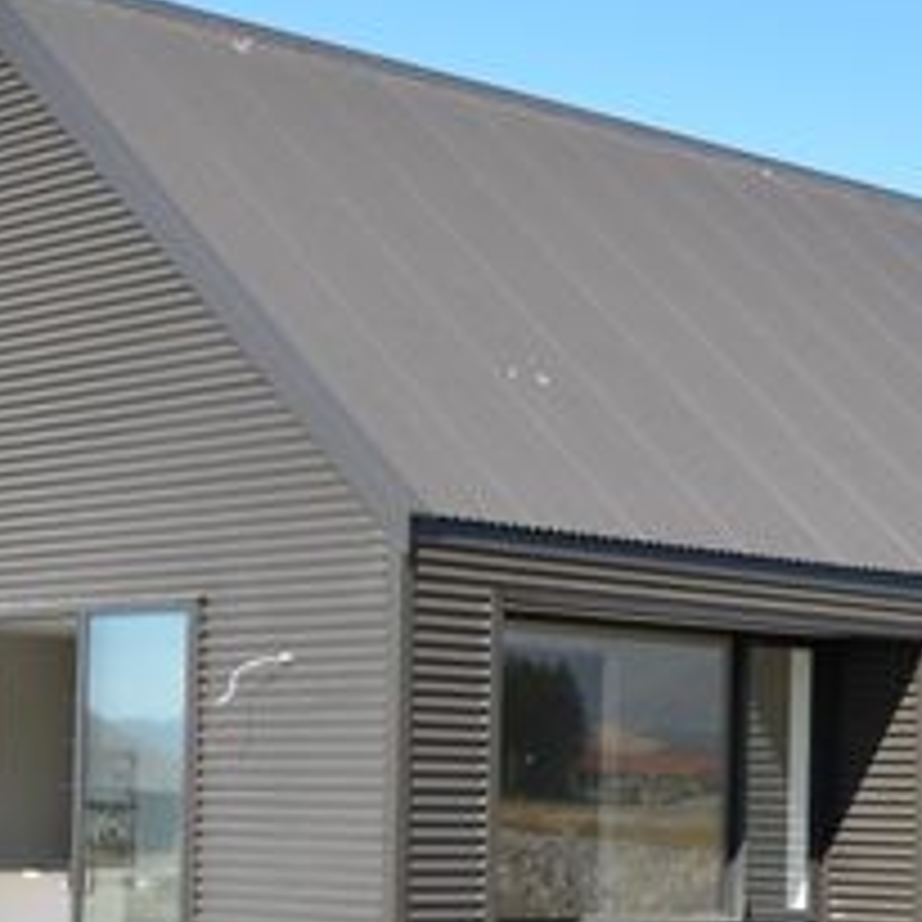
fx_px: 2730
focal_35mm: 91
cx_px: 526
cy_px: 774
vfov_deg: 18.9
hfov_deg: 19.2
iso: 200
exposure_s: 1/400
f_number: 10
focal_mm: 19
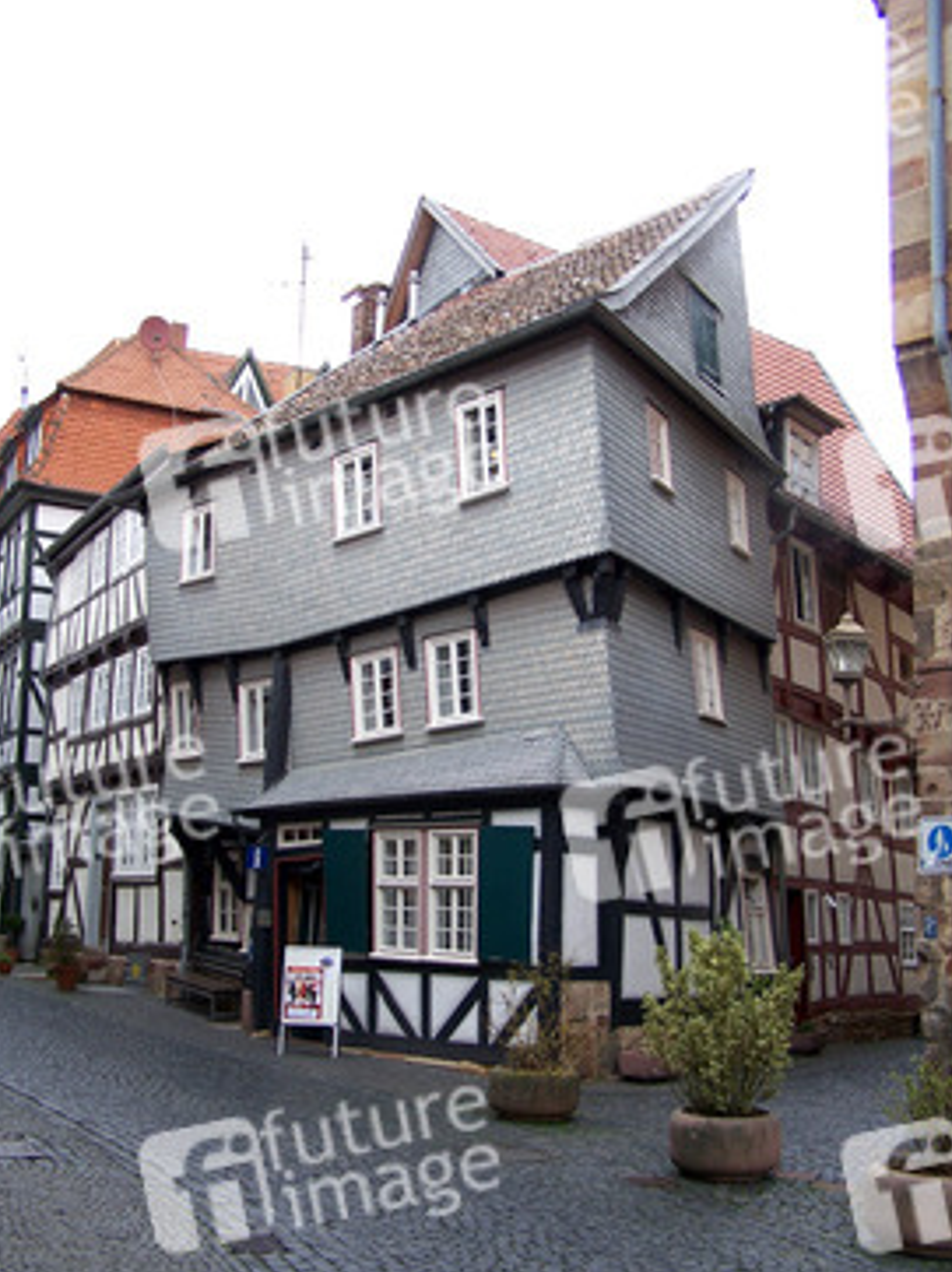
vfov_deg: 44.8
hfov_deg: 34.3
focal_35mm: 42
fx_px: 1542
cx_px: 481
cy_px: 643
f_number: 2.8
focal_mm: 6.3
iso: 80
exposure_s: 1/160
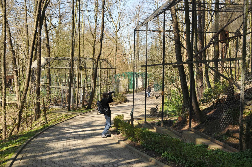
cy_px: 84
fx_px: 273
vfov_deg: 34.1
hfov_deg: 49.6
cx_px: 126
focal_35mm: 39
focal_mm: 26
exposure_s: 1/200
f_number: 7.1
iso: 200
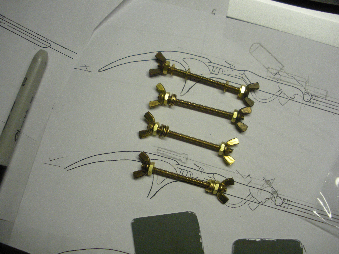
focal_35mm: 36
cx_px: 170
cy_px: 127
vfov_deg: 39.7
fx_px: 353
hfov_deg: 51.4
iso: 282
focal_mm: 6.3
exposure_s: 1/56
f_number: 3.5
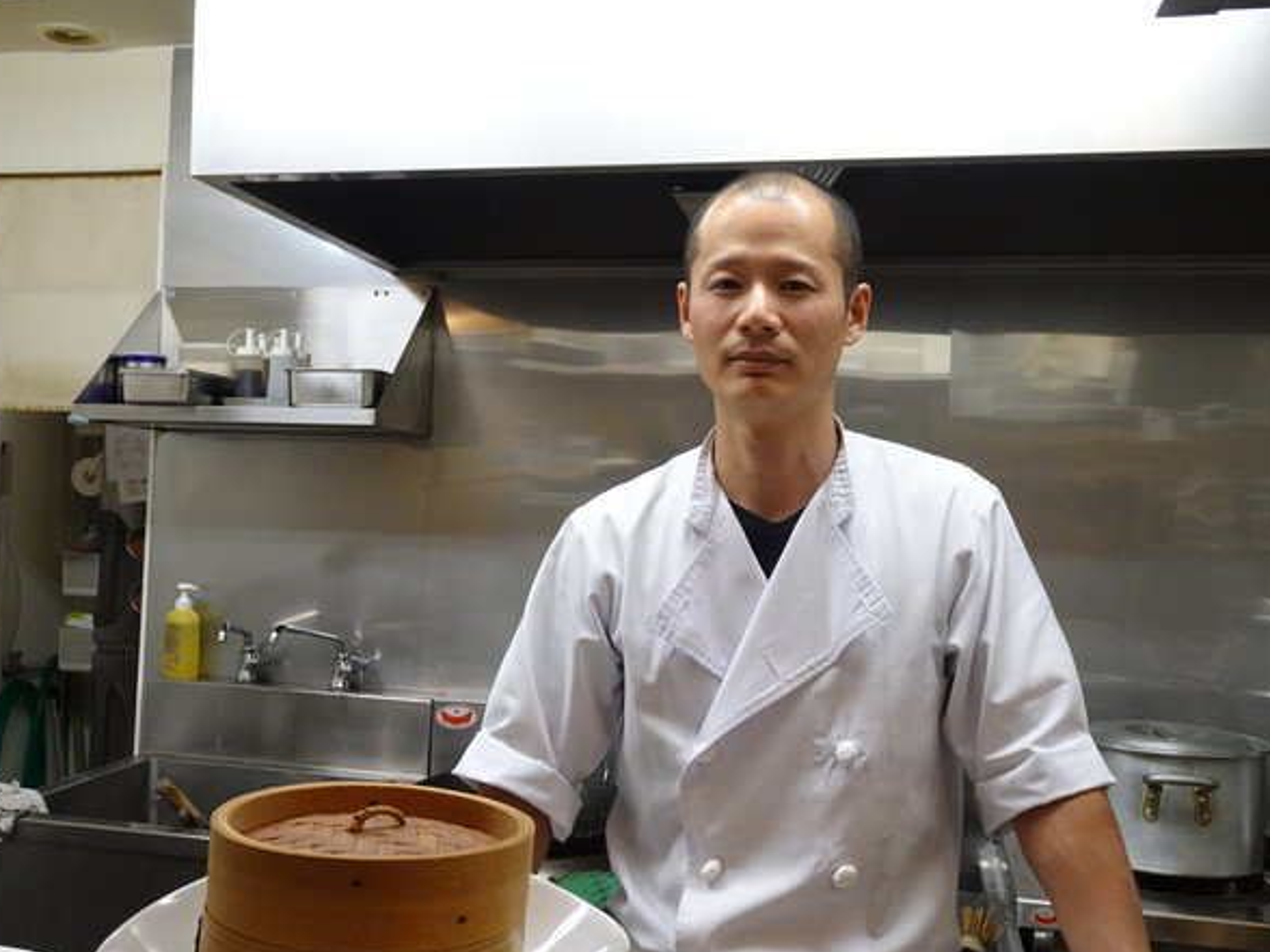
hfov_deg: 50.1
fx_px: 1357
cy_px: 475
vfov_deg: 38.7
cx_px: 624
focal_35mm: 37
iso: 640
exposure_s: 1/80
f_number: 4
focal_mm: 5.74
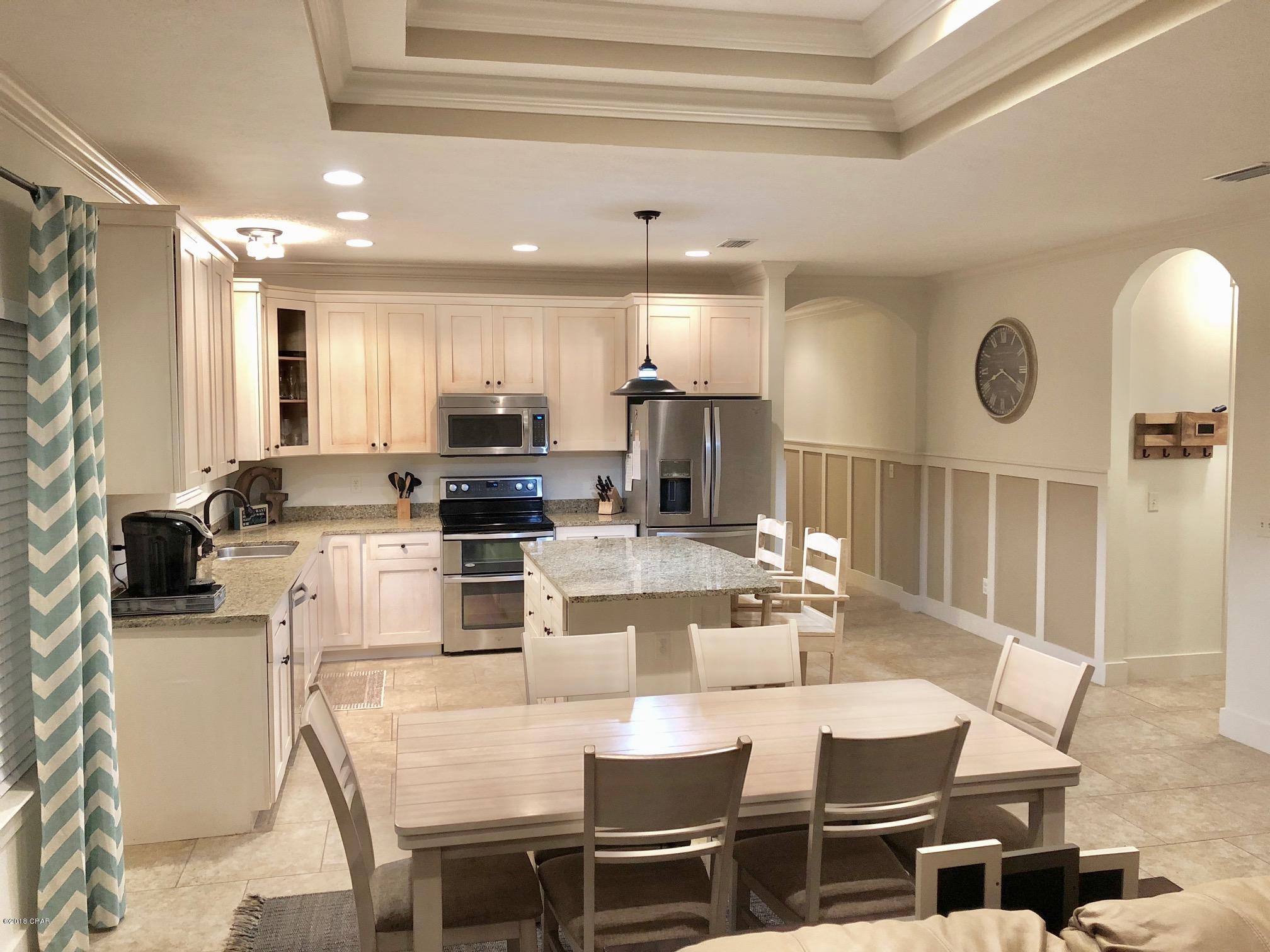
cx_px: 635
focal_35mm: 28
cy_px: 476
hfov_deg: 63.4
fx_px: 1027
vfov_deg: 49.7
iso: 80
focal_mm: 3.99
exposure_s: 1/15
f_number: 1.8
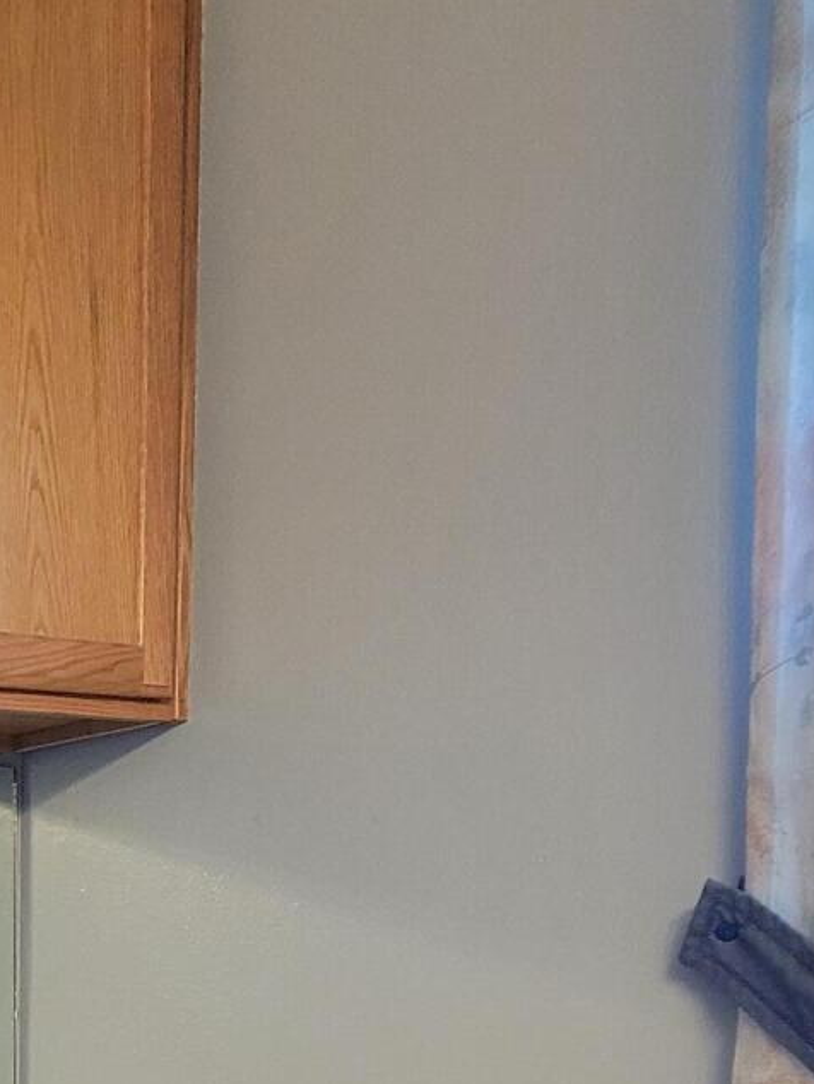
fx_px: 1285
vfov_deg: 38.9
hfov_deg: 29.7
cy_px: 1149
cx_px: -185
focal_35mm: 41
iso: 400
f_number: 2.2
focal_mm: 2.2
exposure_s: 1/60
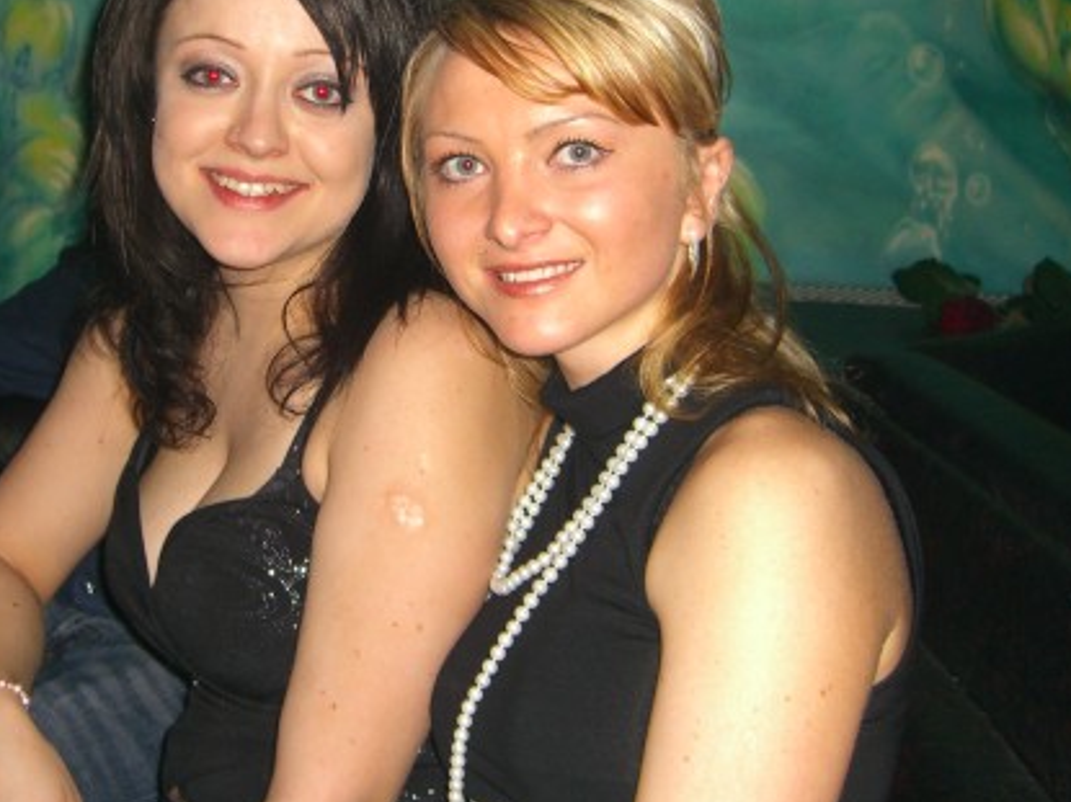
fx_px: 1701
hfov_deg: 34.7
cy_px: 281
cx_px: 395
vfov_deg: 26.4
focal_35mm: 55
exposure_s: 1/60
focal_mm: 7.9
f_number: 2.8
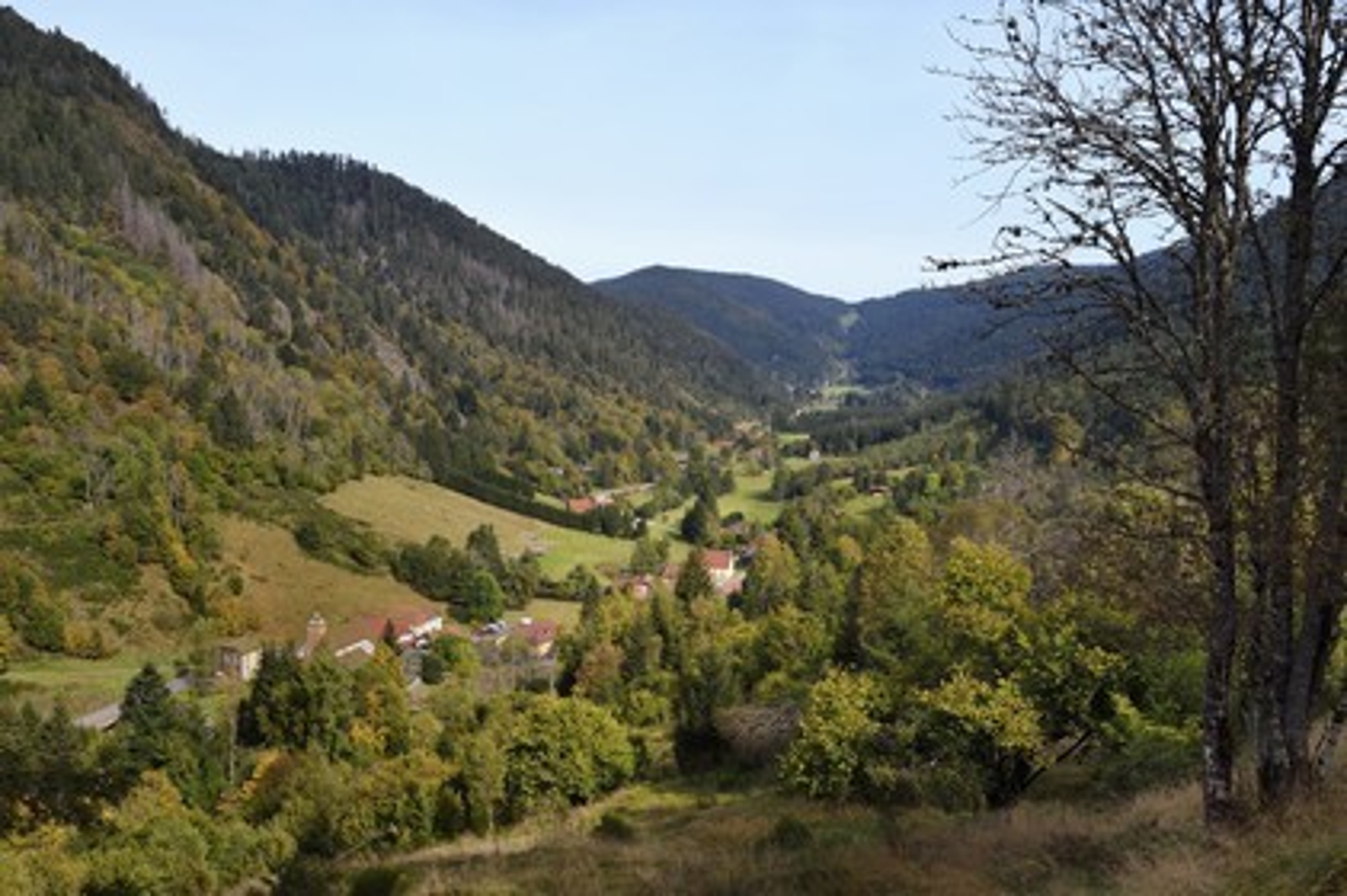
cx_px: 674
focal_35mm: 34
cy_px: 448
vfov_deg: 38.8
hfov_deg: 55.8
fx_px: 1271
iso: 200
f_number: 10
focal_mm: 34
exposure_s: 1/320
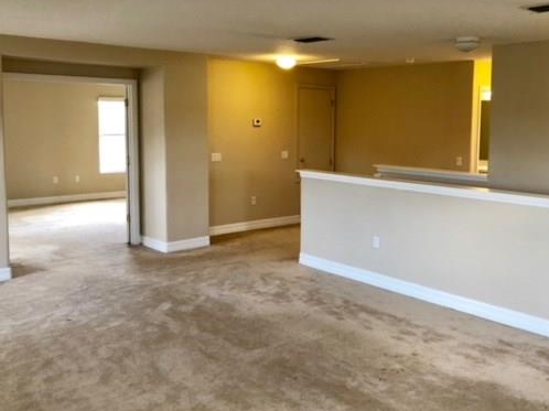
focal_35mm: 36
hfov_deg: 51.2
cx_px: 317
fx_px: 571
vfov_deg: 39.6
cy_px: 180
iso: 40
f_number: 1.8
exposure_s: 1/20
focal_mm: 3.99
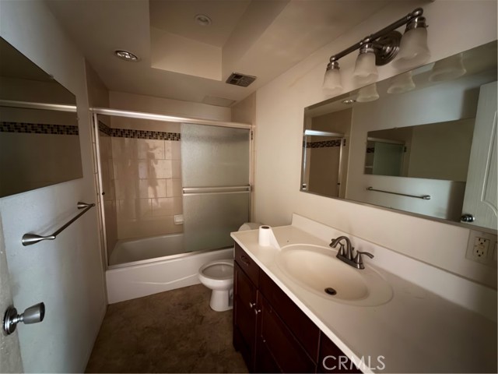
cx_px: 249
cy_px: 187
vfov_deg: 85.7
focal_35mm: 14
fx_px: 201
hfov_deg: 102.1
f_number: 2.2
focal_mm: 2.22
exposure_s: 1/2
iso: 1600
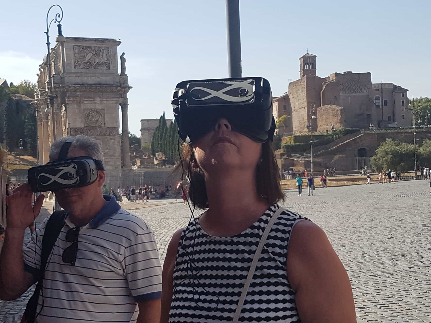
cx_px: 216
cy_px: 162
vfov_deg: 53.1
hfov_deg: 67.3
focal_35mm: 26
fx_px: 324
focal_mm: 4.2
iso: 50
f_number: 1.7
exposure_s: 1/2536
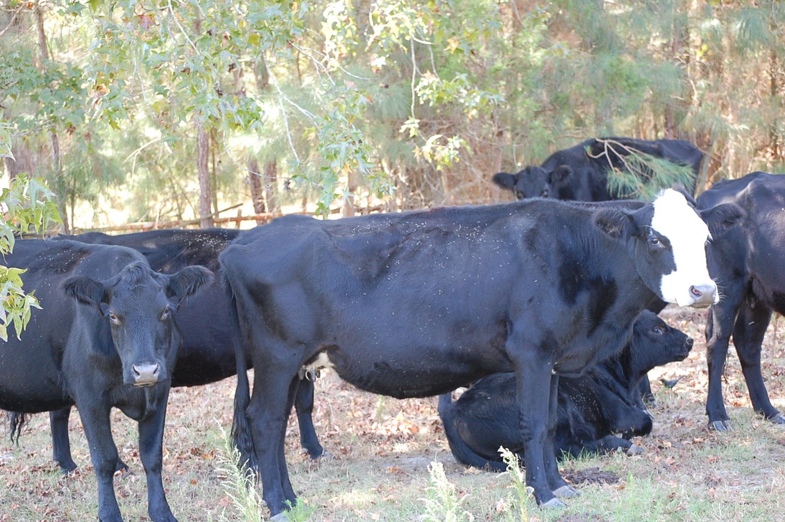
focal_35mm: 90
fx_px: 1961
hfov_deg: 22.6
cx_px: 392
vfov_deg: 15.2
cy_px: 261
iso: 800
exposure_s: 1/100
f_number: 4.2
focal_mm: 60
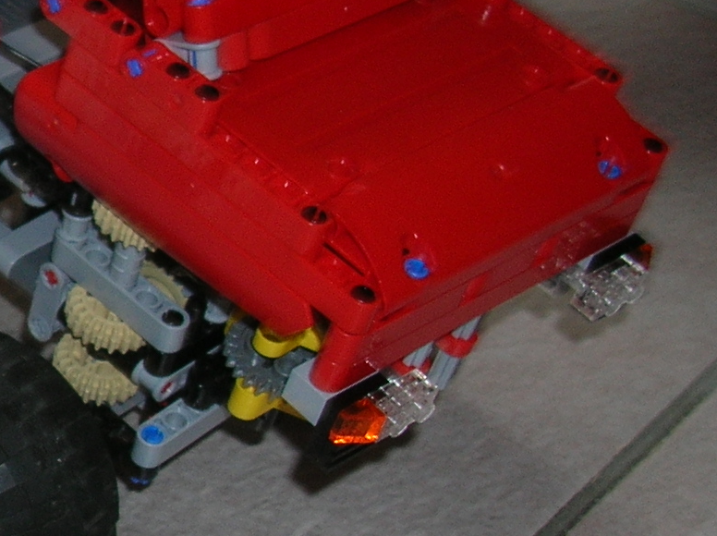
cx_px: -320
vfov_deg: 12.5
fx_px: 2441
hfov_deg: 15.5
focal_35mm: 118
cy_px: 179
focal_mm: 6.6
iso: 50
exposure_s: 1/30
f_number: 3
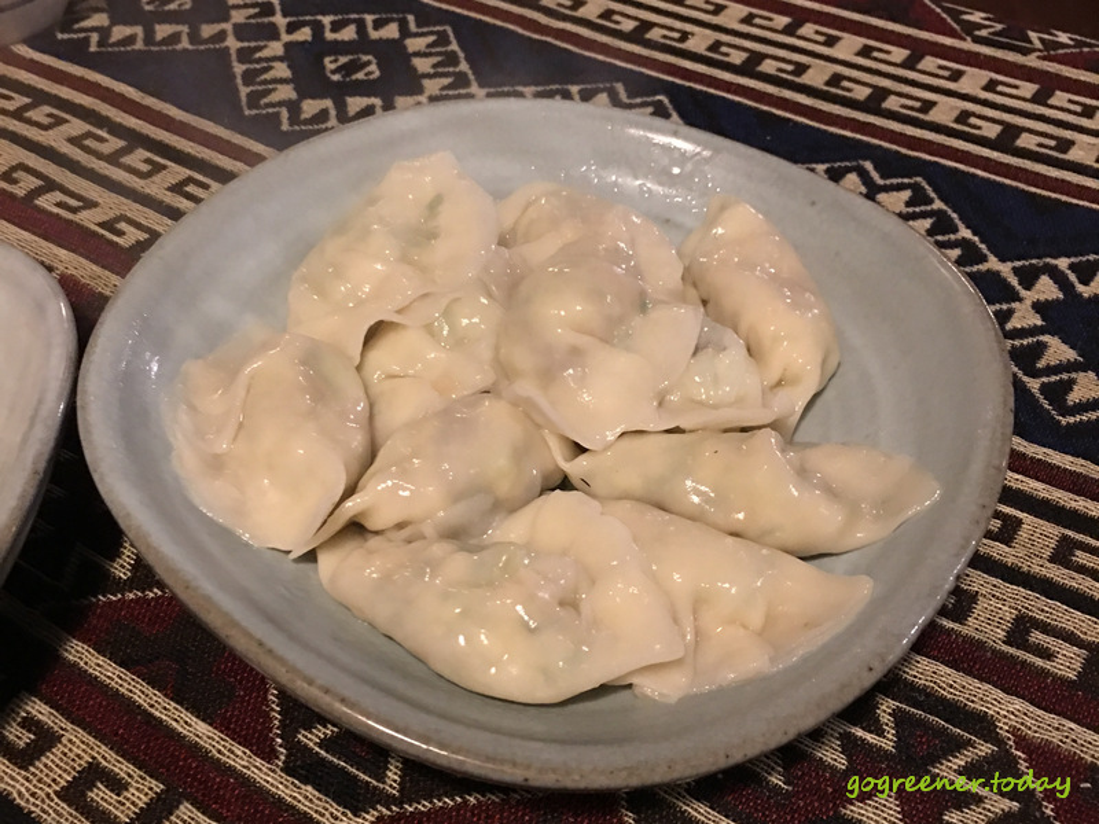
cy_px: 412
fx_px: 921
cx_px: 550
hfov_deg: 61.7
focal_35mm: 29
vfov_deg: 48.2
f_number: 2.2
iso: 100
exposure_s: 1/4
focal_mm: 4.15
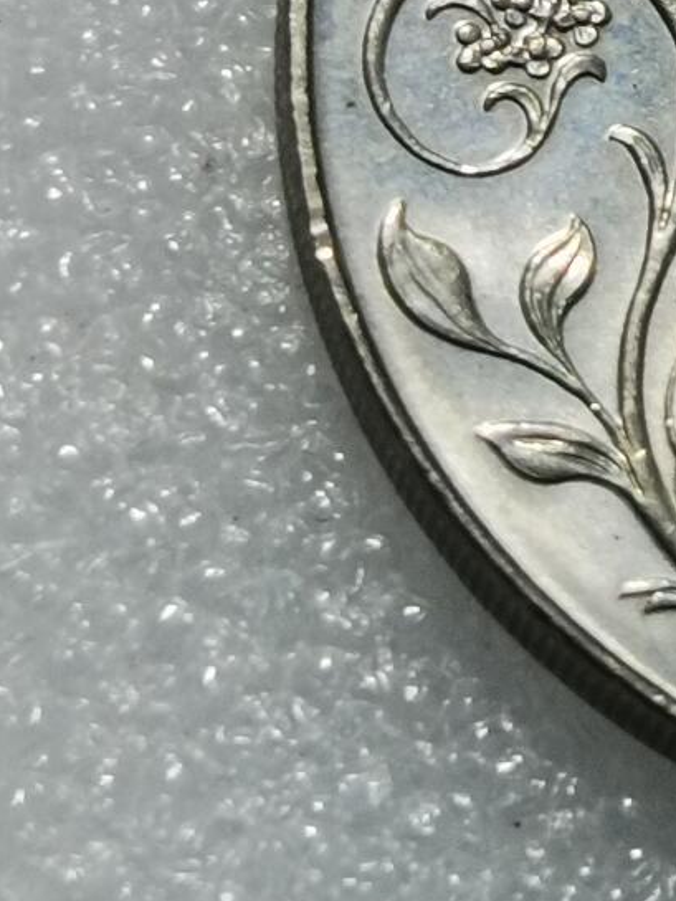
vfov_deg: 9.0
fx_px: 5674
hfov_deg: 6.7
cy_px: -81
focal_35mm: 218
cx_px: 1059
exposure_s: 1/100
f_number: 1.9
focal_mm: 6.67
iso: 64
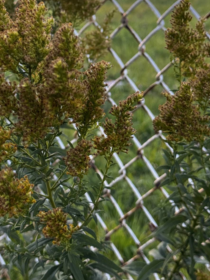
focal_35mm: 82
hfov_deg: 18.0
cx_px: 73
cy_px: 80
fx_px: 663
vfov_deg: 23.7
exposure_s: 1/256
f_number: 1.78
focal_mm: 6.76
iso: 64
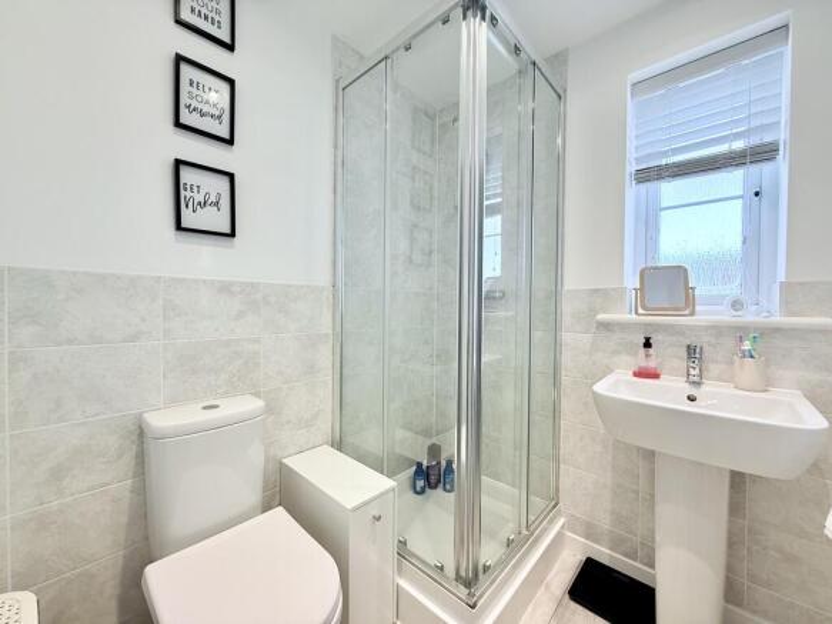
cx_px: 416
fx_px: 336
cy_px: 312
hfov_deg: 102.1
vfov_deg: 85.7
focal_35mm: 14
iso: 160
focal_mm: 2.22
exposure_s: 1/100
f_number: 2.2
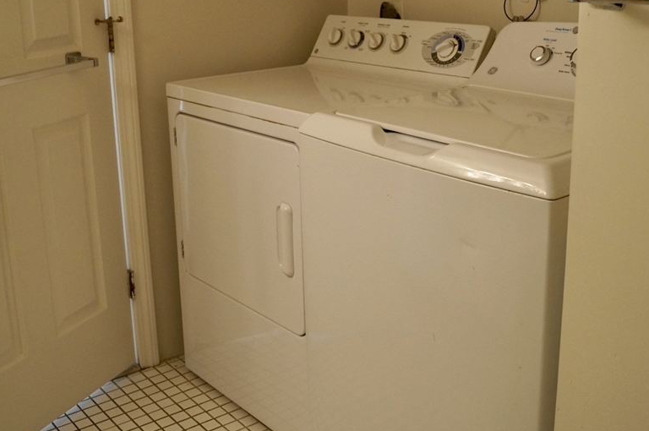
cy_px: 158
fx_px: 720
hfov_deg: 48.4
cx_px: 292
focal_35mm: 40
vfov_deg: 33.1
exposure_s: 1/60
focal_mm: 20
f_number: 4
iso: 500
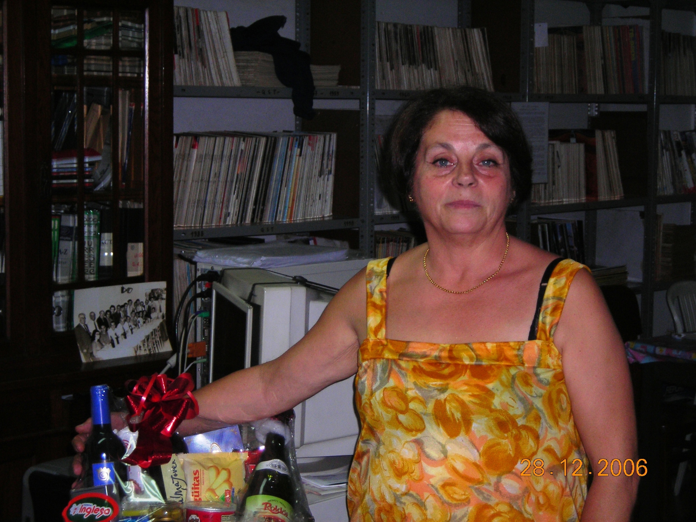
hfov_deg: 25.3
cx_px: 348
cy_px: 261
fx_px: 1548
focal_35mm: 77
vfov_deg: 19.1
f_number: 4.2
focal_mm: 12.7
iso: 97
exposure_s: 1/60.1
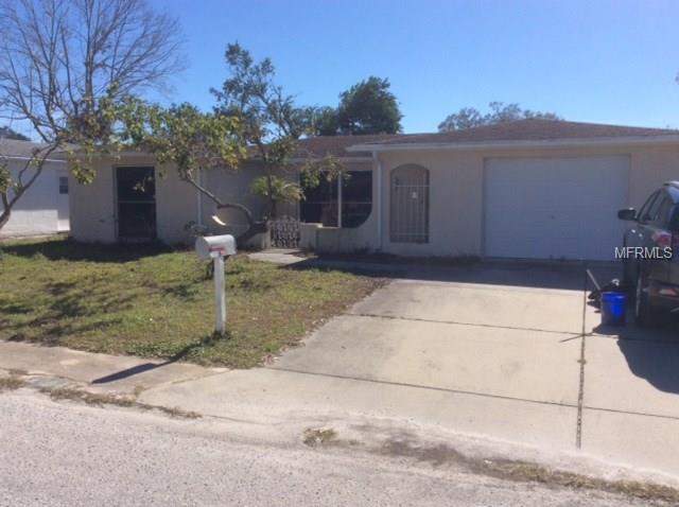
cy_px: 254
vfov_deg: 44.1
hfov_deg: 56.9
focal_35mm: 32
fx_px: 627
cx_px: 340
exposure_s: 1/1789
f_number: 2.4
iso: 32
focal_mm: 3.3
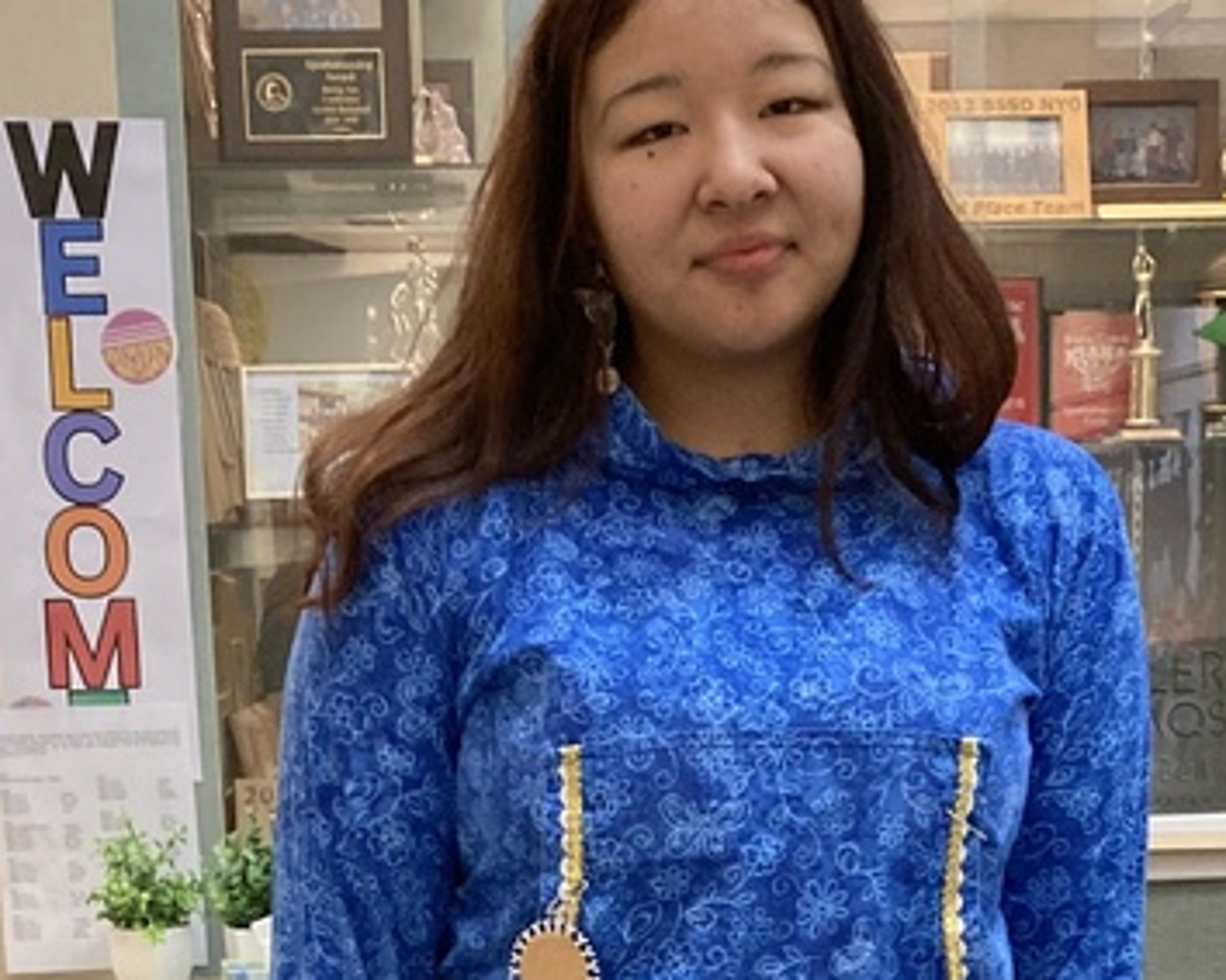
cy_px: 1288
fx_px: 2866
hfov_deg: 24.1
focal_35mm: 79
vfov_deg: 18.1
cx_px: 693
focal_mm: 3.99
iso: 250
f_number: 1.8
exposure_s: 1/40
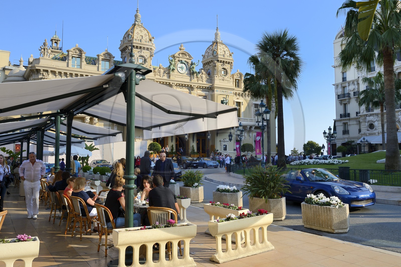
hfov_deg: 58.8
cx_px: 200
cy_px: 134
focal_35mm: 32
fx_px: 356
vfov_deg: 41.0
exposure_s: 1/250
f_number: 9
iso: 200
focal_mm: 32
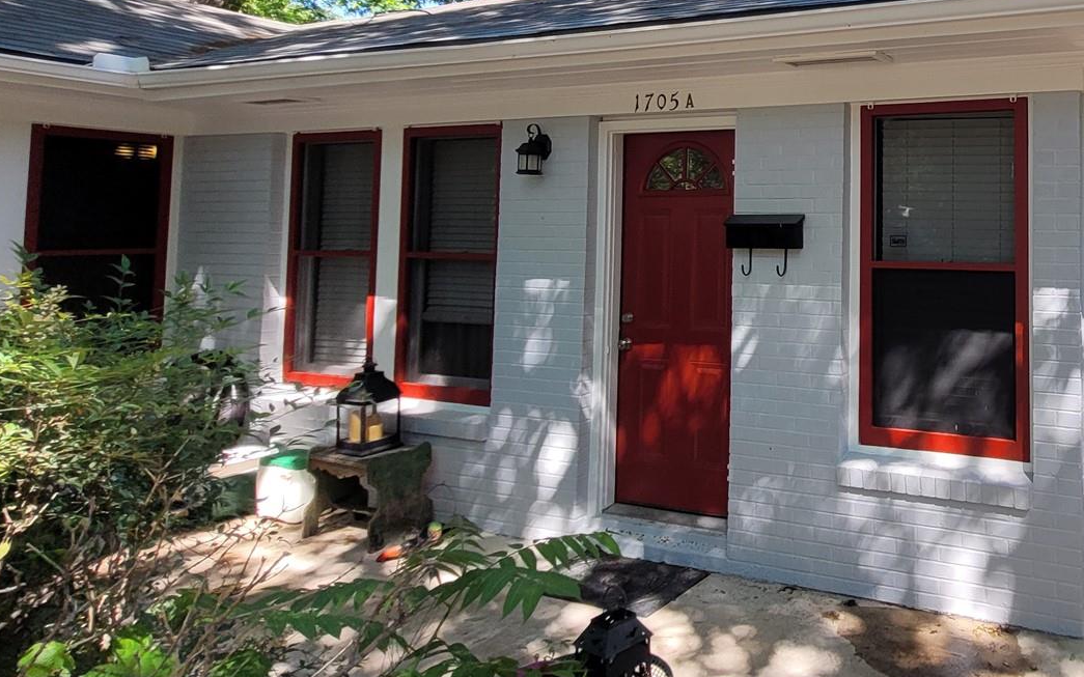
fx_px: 798
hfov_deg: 62.0
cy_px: 171
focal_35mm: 27
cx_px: 885
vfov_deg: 44.5
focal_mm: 1.74
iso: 40
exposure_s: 1/342
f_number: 2.2
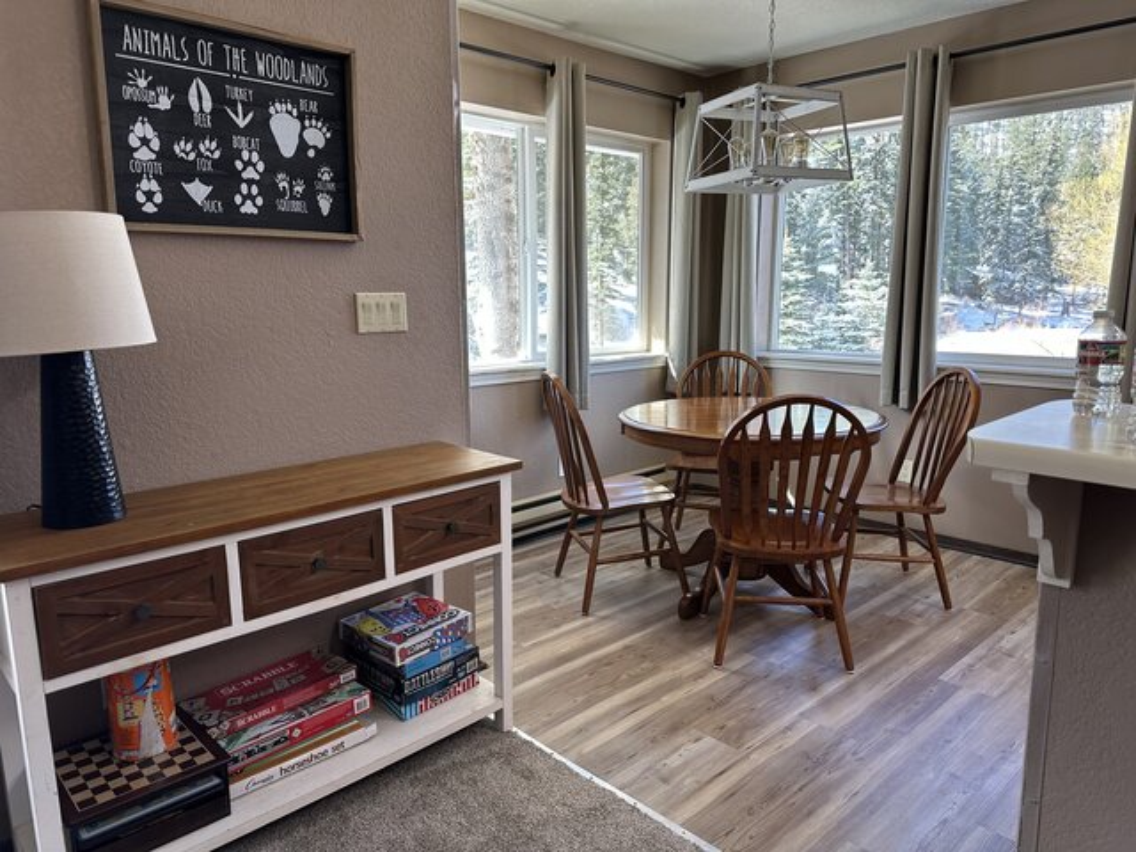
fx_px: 788
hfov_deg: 71.6
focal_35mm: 24
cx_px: 568
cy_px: 426
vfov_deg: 56.8
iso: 80
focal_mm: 6.86
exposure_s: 1/120
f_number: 1.78
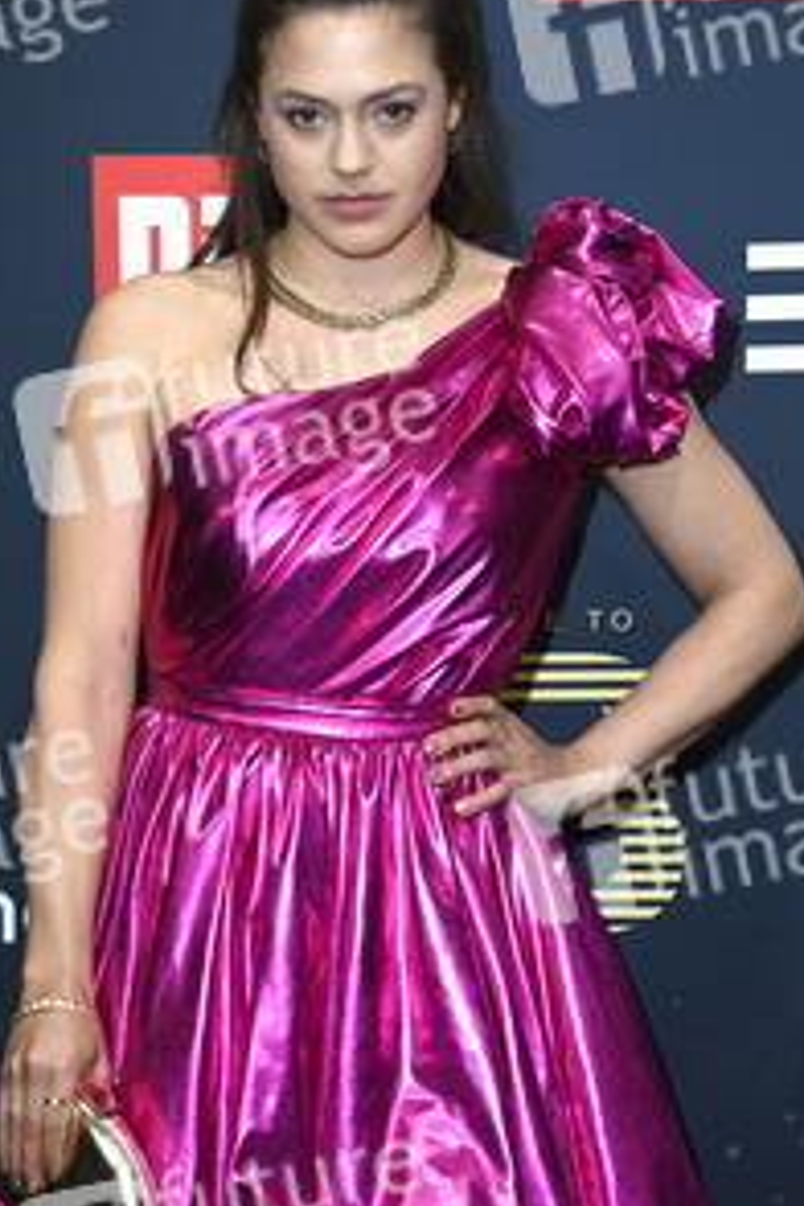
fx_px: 3551
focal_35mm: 106
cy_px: 624
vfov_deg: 19.3
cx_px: 345
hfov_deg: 12.9
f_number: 5.6
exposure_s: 1/250
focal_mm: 78
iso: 320
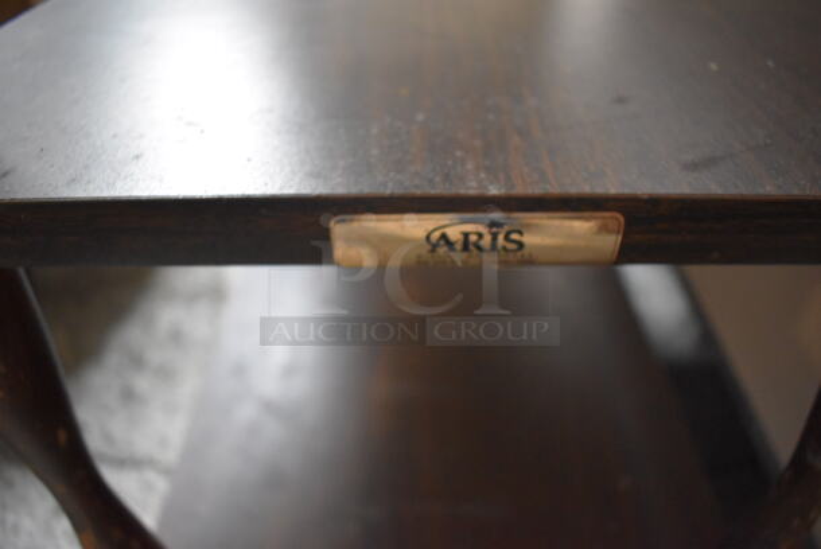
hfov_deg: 67.3
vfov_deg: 48.0
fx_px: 616
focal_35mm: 27
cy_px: 274
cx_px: 410
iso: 4000
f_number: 3.5
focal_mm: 18
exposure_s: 1/125
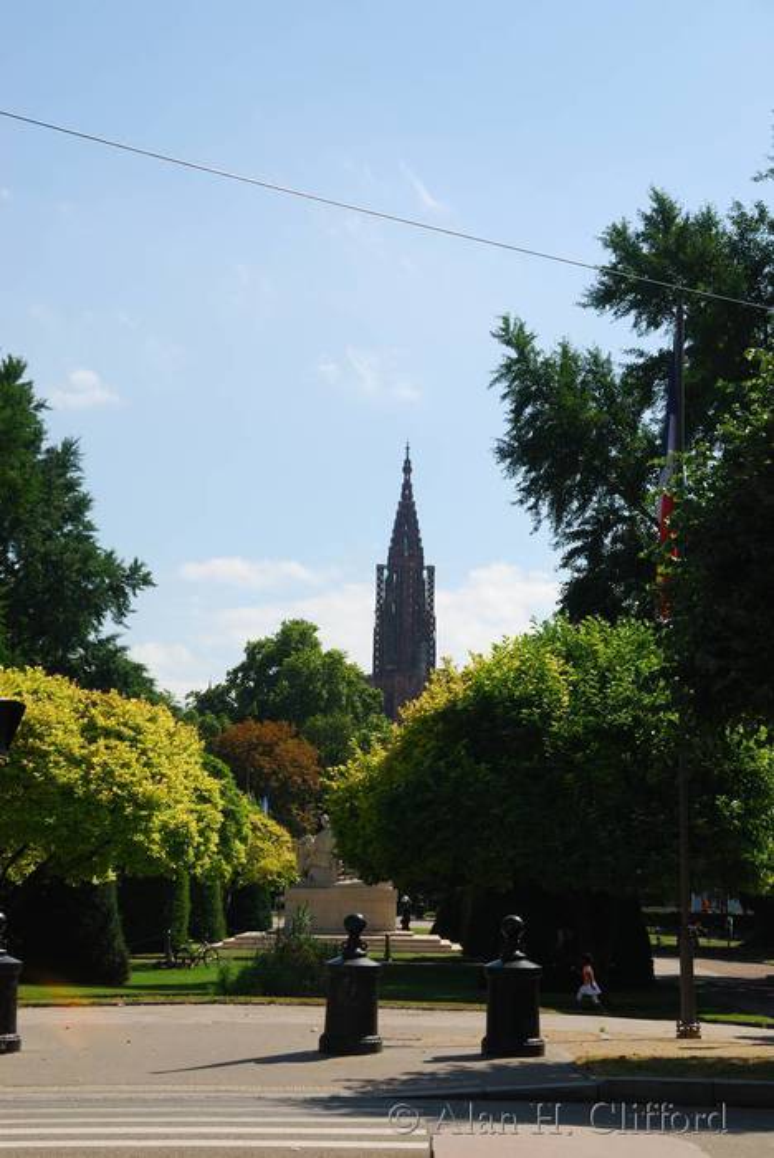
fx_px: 2317
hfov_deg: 19.0
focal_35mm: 72
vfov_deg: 28.1
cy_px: 579
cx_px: 387
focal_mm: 48
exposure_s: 1/250
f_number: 8
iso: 100
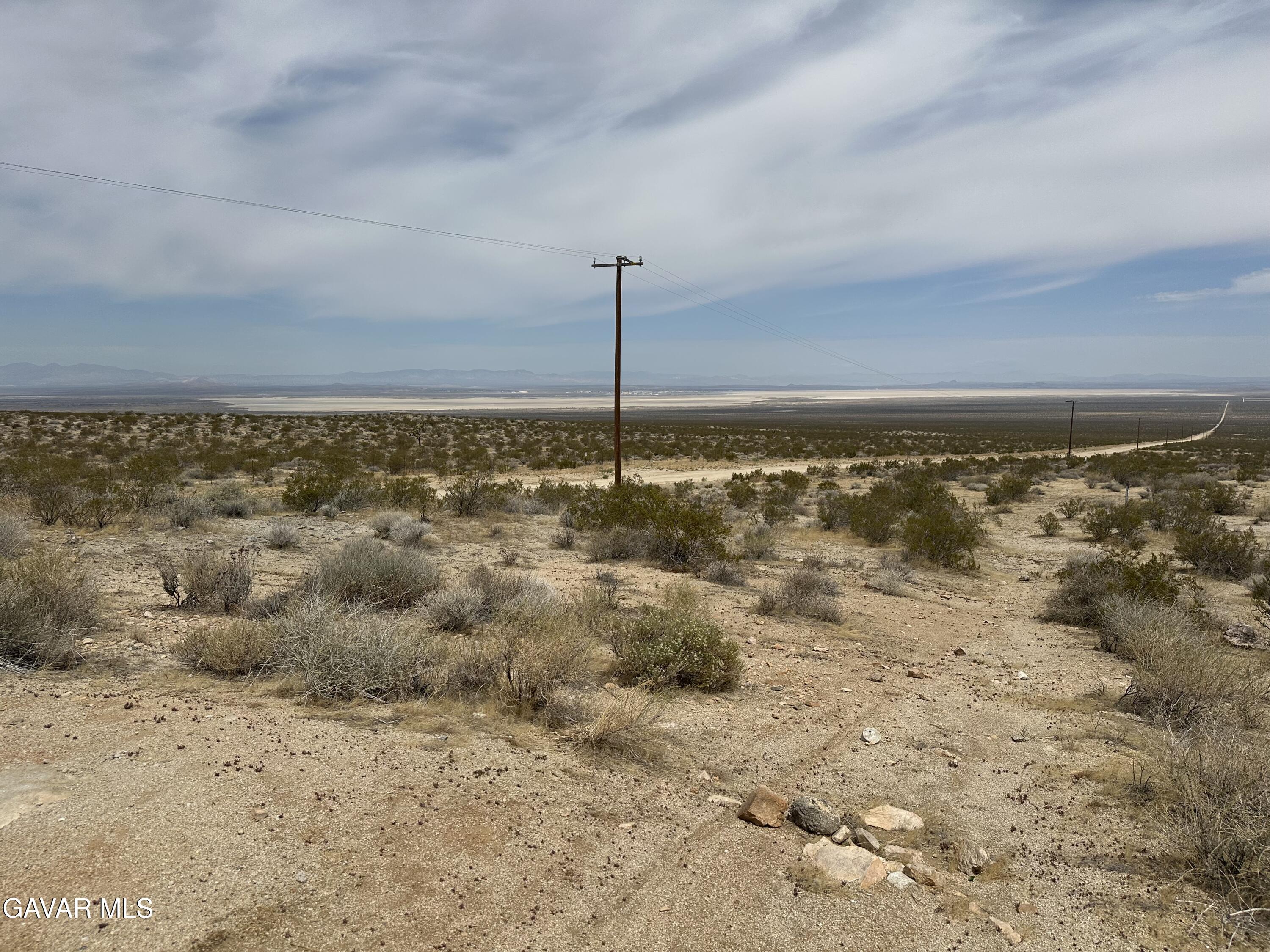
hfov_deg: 71.6
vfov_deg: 56.8
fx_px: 881
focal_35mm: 24
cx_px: 635
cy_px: 476
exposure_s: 1/13699
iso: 80
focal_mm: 6.86
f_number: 1.78
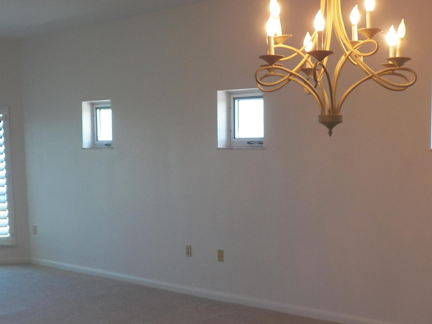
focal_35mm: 51
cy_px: 235
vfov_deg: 28.2
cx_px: 298
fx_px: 636
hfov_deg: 37.0
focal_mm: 4.9
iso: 125
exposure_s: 1/50
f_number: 2.8
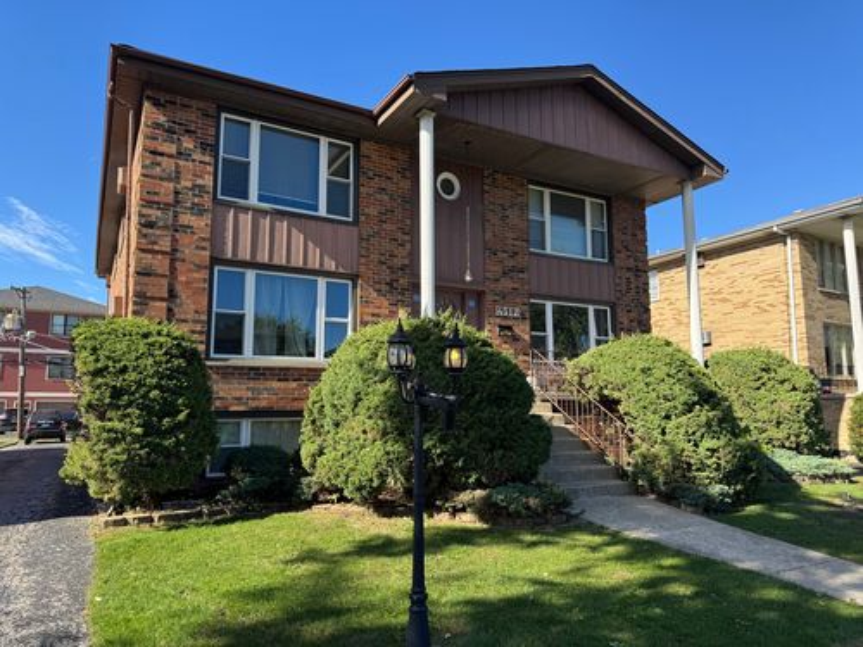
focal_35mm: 24
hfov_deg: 71.6
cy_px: 324
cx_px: 432
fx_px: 598
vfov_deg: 56.8
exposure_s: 1/1366
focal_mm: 6.76
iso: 80
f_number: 1.78
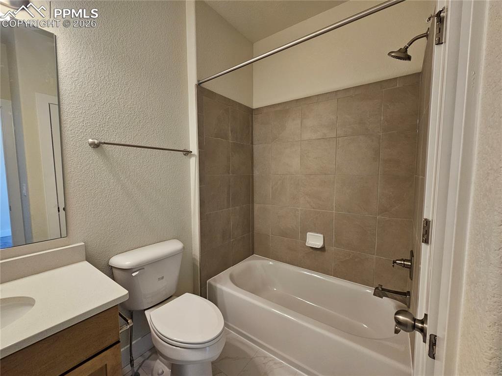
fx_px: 188
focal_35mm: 13
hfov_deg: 106.2
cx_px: 251
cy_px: 188
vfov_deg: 89.9
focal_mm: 2.2
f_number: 2.2
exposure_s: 1/60
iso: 200
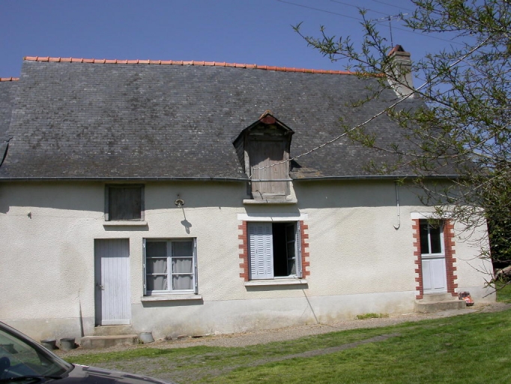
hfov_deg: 49.0
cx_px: 256
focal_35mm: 38
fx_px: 561
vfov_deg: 37.7
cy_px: 192
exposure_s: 1/542
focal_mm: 7.85
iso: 100
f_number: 7.5
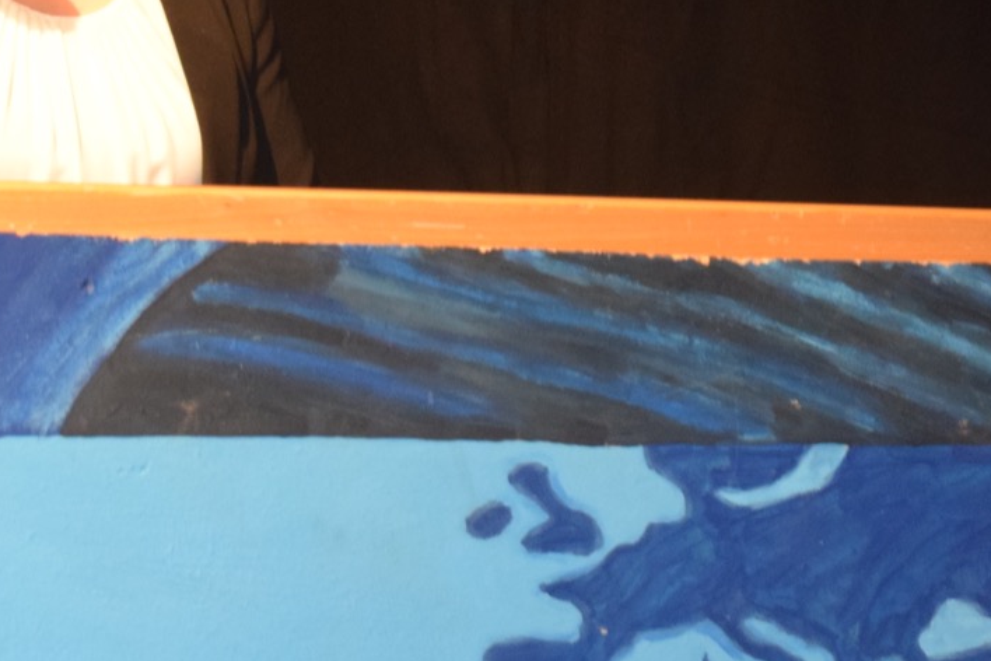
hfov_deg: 10.5
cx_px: 542
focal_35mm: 195
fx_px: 5367
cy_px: 211
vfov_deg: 7.0
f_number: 4.8
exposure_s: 1/60
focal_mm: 46
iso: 2000
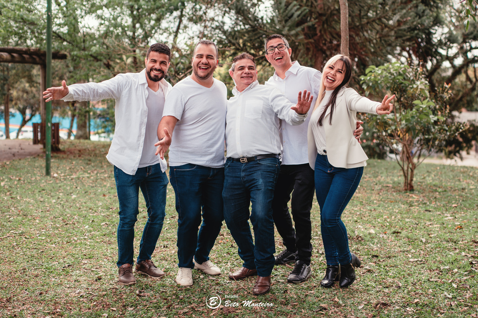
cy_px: 159
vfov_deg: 26.9
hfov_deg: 39.6
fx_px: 663
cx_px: 239
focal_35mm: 50
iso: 100
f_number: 2.2
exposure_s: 1/500
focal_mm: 50
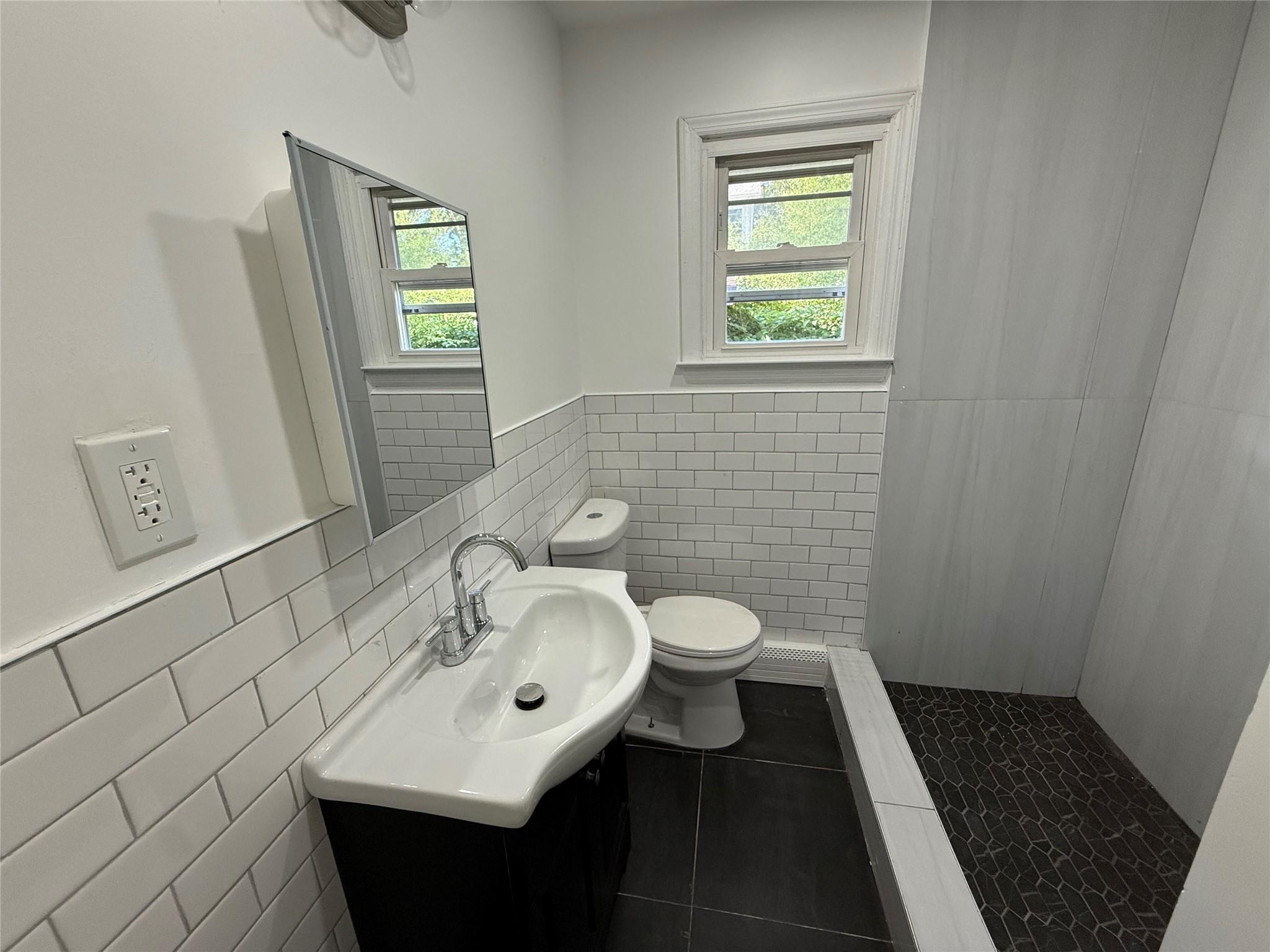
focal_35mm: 14
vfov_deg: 85.7
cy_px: 476
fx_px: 514
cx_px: 635
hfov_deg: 102.1
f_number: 2.2
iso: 200
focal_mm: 2.22
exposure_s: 1/120
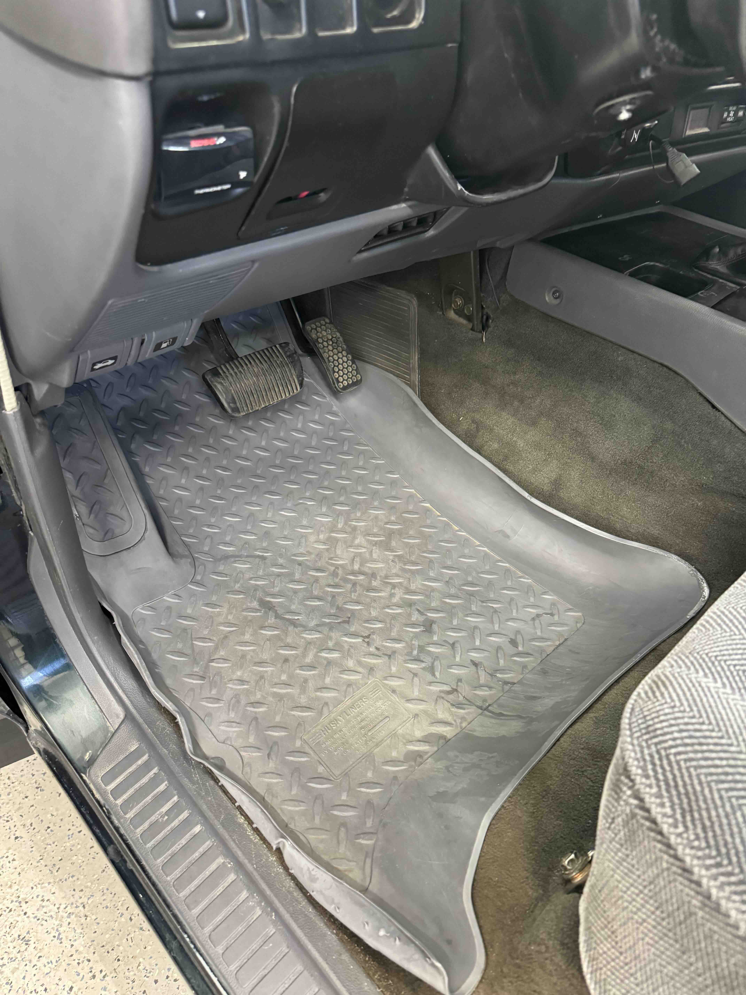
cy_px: 498
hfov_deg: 56.8
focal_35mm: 24
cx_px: 373
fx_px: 690
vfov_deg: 71.6
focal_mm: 6.76
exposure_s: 1/60
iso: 800
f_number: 1.78
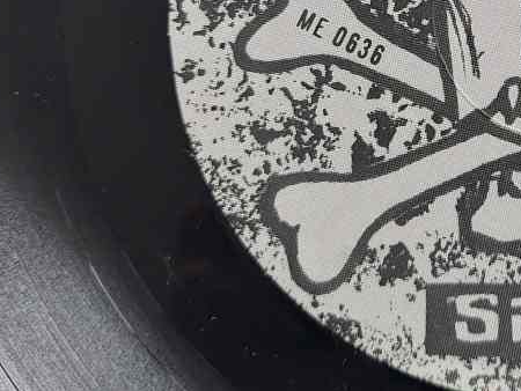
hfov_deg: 28.8
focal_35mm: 64
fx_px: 964
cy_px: -37
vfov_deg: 21.8
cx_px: 491
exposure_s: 1/50
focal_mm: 5.23
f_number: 1.8
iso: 80
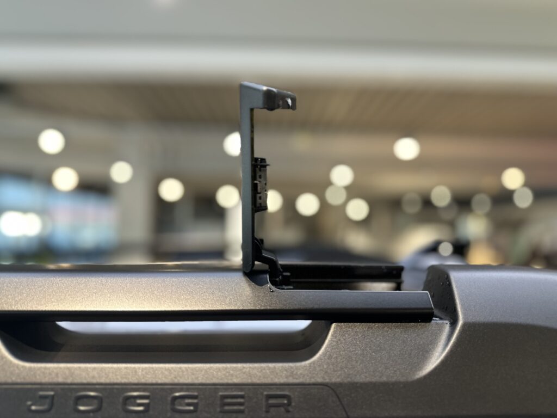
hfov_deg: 71.6
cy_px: 209
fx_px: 386
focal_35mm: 24
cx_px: 278
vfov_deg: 56.8
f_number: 1.78
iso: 160
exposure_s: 1/50
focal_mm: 6.86
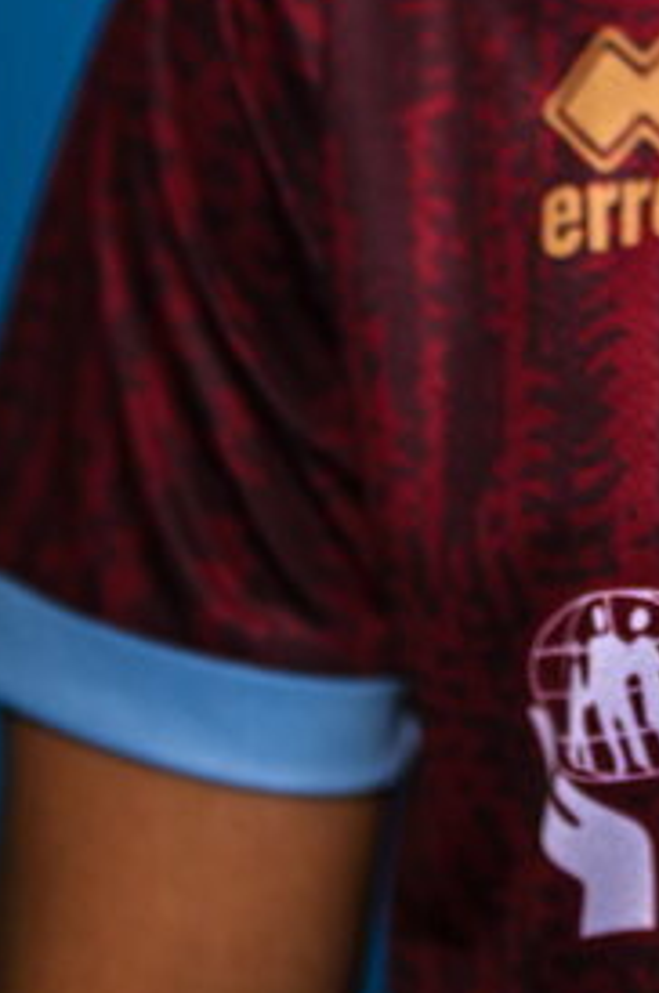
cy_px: -373
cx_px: 1119
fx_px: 5147
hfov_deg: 7.2
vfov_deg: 10.7
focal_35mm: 187
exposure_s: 1/3200
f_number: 1.2
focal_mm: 50
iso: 32
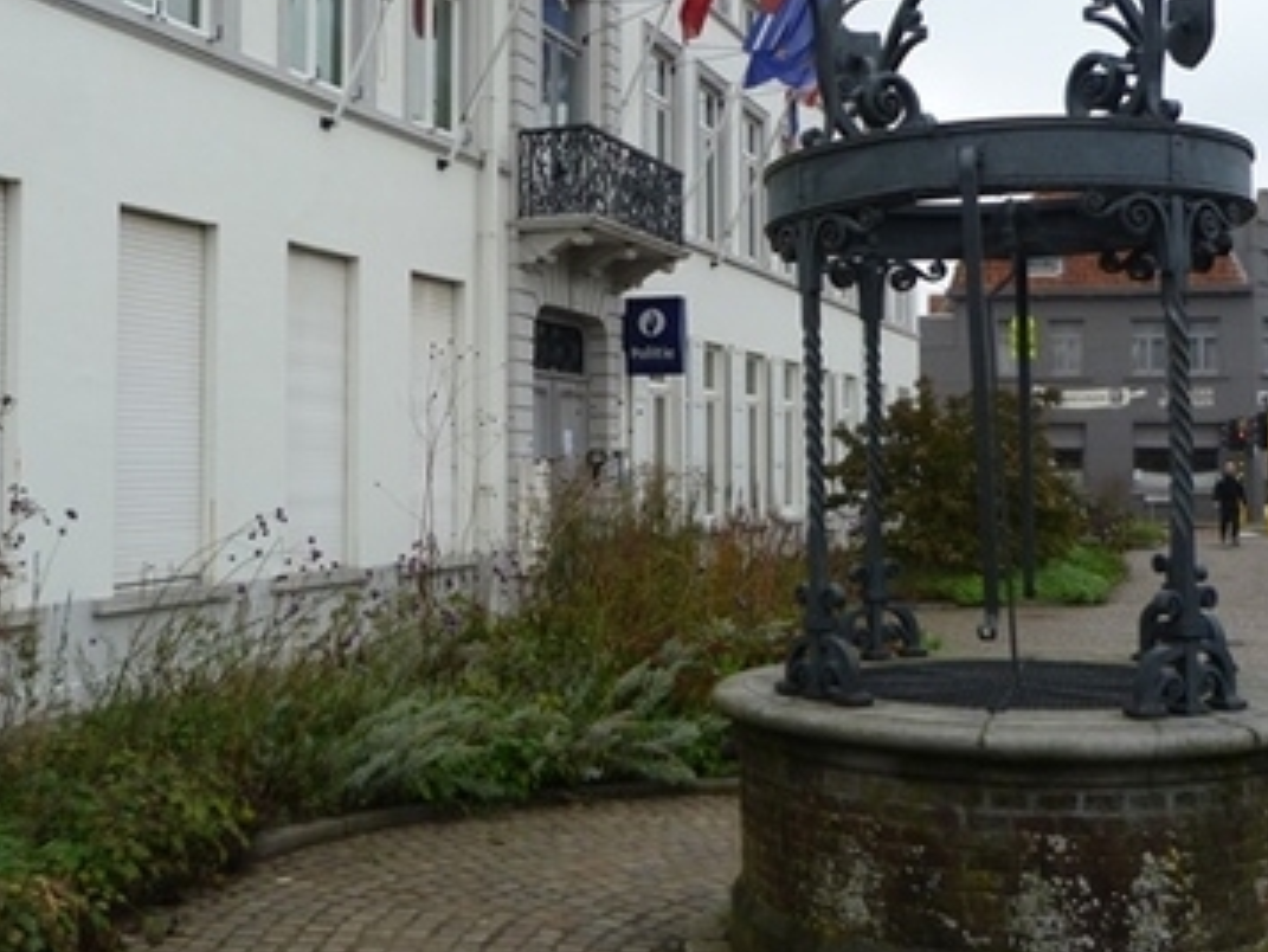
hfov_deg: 44.7
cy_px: 366
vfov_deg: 34.2
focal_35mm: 42
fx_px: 1539
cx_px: 543
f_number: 2.8
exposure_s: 1/100
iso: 80
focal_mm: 4.5
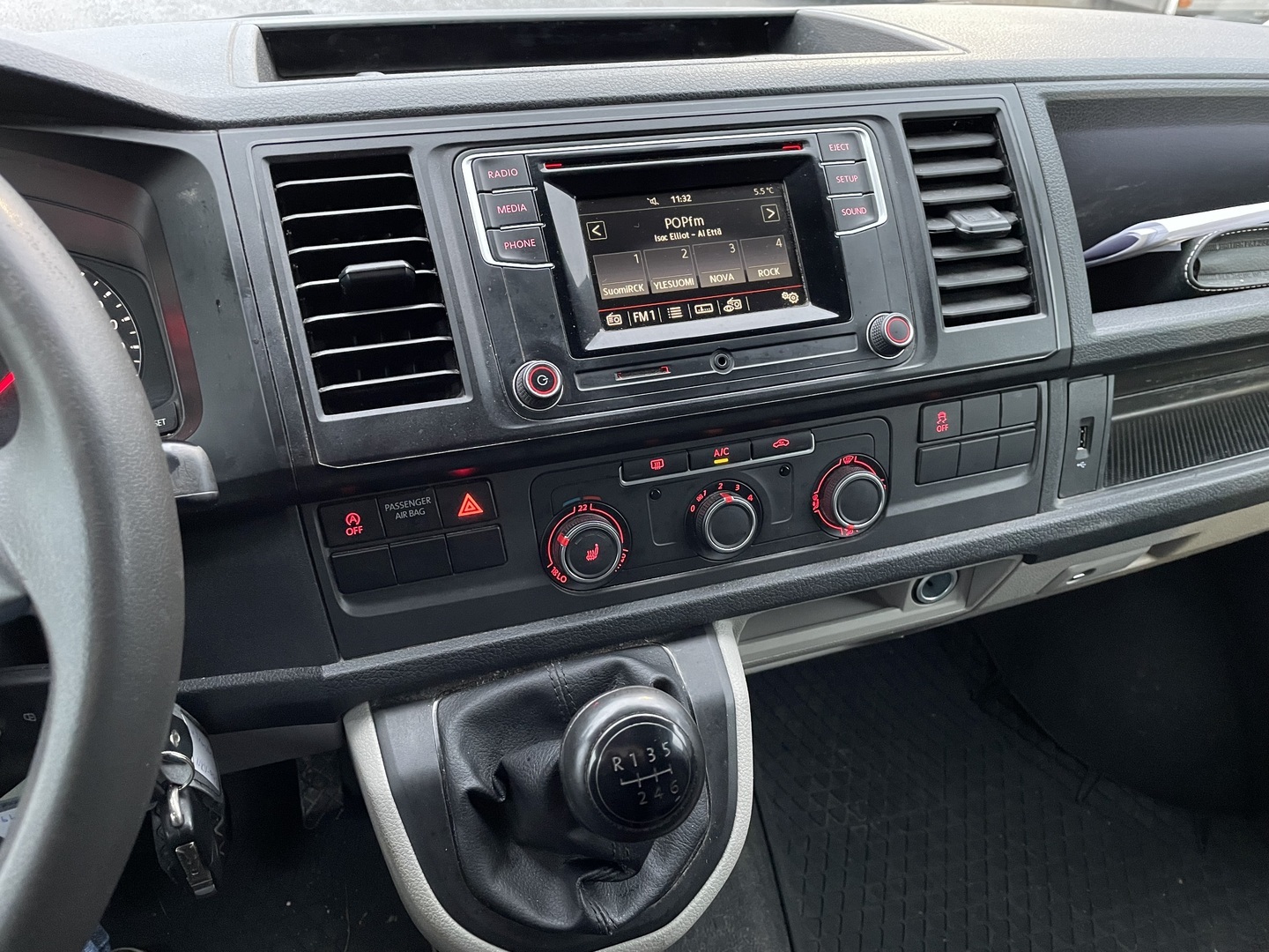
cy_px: 476
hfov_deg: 67.3
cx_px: 634
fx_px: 953
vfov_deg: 53.1
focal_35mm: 26
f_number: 1.6
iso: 640
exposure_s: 1/30
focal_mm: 4.2
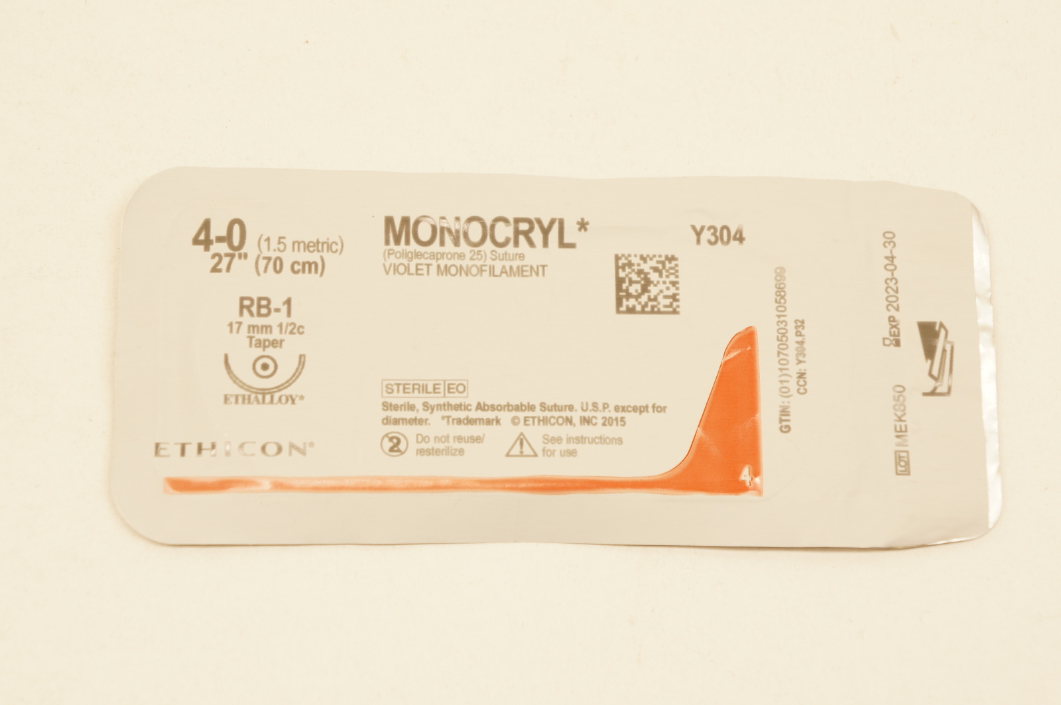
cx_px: 530
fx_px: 2429
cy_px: 352
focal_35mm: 82
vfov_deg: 16.5
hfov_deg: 24.6
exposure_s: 1/60
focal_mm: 55
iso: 400
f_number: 6.3
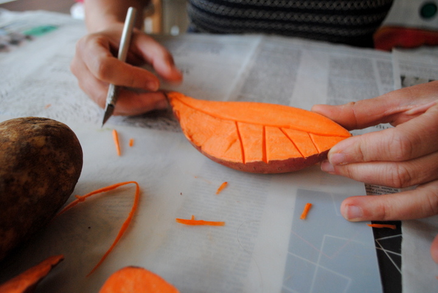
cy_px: 146
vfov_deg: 43.7
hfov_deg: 61.9
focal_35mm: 30
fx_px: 365
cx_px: 219
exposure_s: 1/30
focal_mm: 20
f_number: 3.8
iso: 640
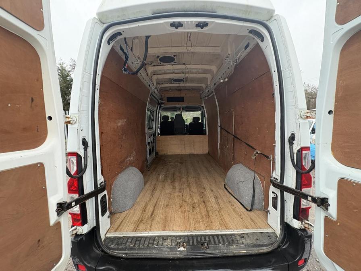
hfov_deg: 102.1
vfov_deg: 85.7
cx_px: 180
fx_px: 146
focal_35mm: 14
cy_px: 136
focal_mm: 2.22
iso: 400
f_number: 2.2
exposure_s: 1/60
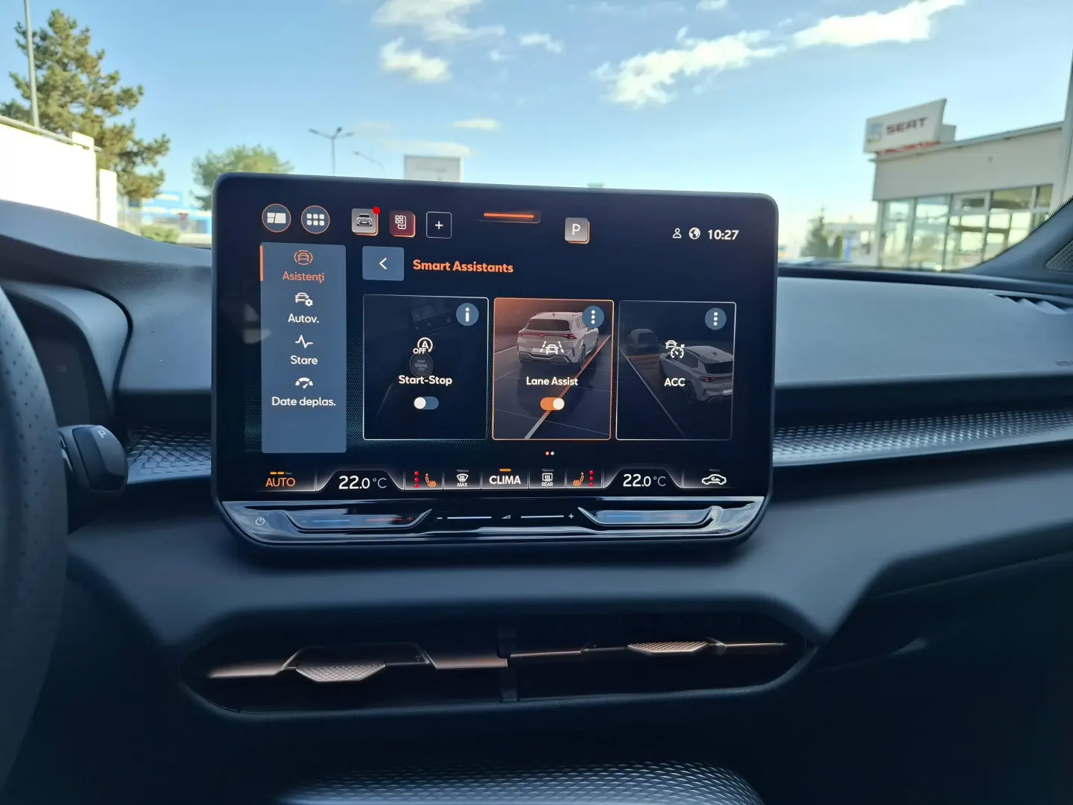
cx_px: 536
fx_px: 713
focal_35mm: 23
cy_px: 402
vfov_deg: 58.9
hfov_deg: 73.9
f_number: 1.8
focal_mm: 5.54
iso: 50
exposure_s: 1/135
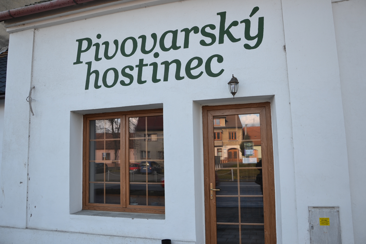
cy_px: 122
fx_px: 274
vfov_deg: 47.9
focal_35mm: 27
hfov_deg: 67.4
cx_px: 183
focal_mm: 18
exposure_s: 1/125
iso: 125
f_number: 5.6
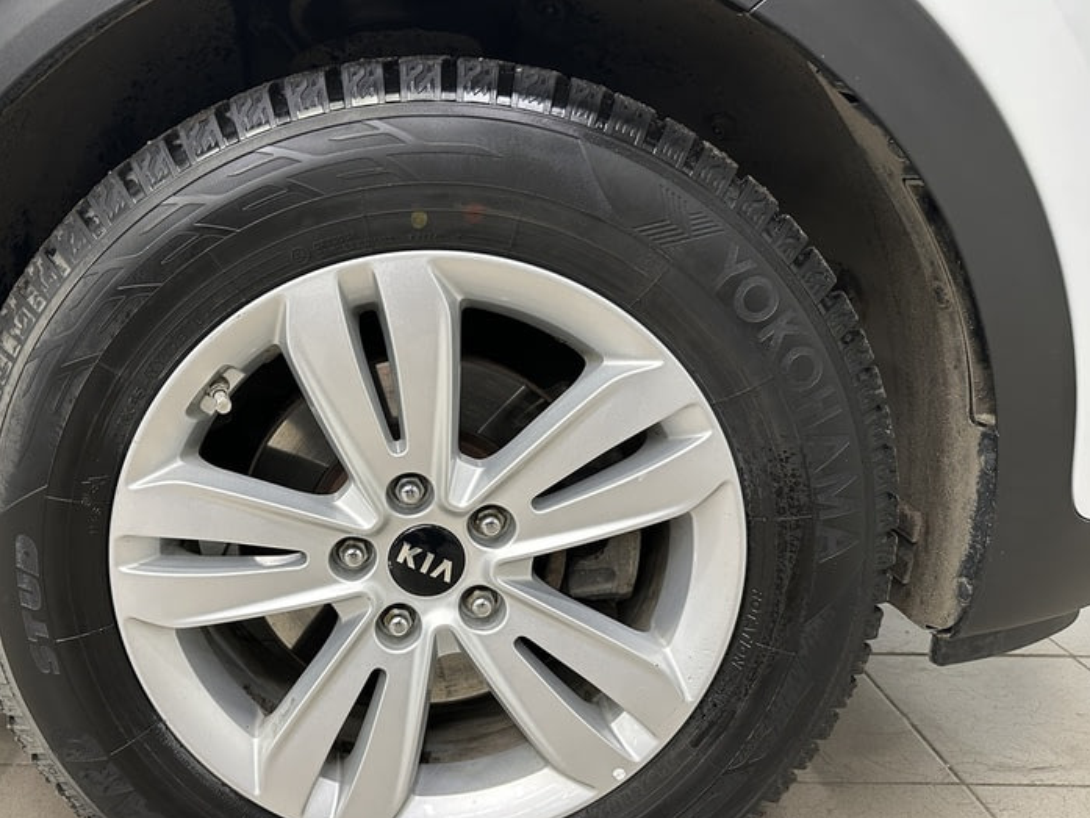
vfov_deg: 45.3
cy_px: 476
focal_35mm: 31
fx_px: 976
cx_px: 402
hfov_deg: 57.6
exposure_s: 1/50
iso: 200
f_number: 1.78
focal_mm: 6.86
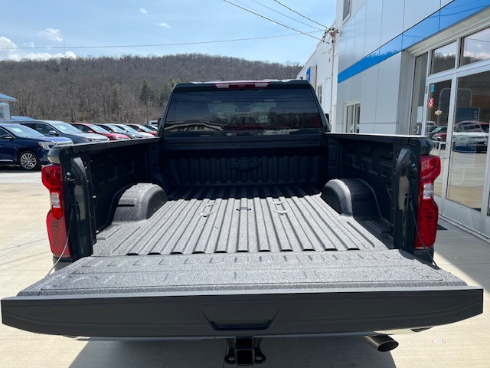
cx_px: 245
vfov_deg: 53.1
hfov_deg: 67.3
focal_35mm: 26
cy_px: 184
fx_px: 368
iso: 50
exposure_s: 1/2571
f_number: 1.6
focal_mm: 5.1
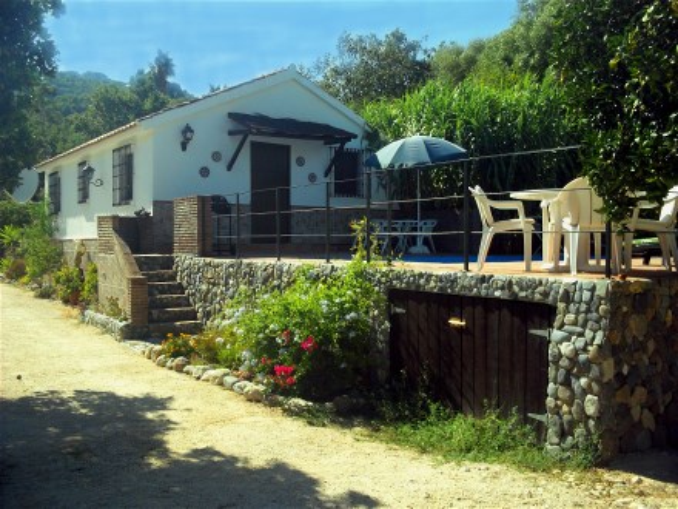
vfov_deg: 37.7
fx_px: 744
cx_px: 339
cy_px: 254
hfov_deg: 49.0
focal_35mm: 38
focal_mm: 6.3
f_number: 4.5
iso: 80
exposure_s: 1/500
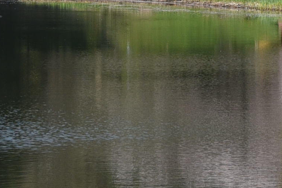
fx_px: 2475
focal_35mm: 316
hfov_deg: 6.5
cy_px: -236
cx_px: 179
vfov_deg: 4.3
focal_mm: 40
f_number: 10
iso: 200
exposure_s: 1/400
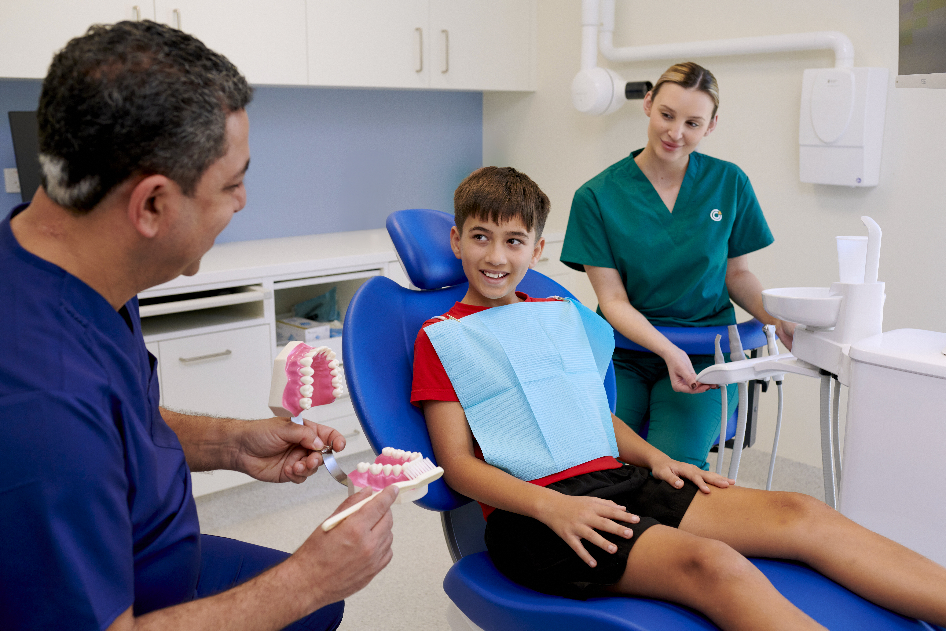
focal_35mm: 35
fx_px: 920
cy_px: 316
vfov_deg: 37.9
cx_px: 473
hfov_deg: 54.4
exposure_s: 1/200
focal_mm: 35
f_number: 4.5
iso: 640
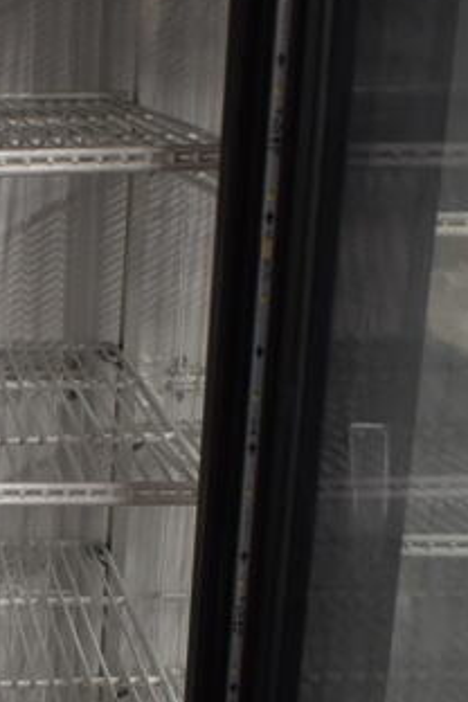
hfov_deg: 16.0
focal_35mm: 79
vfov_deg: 25.4
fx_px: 1540
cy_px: 507
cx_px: -205
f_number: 3.5
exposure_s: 1/30
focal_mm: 18
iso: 800
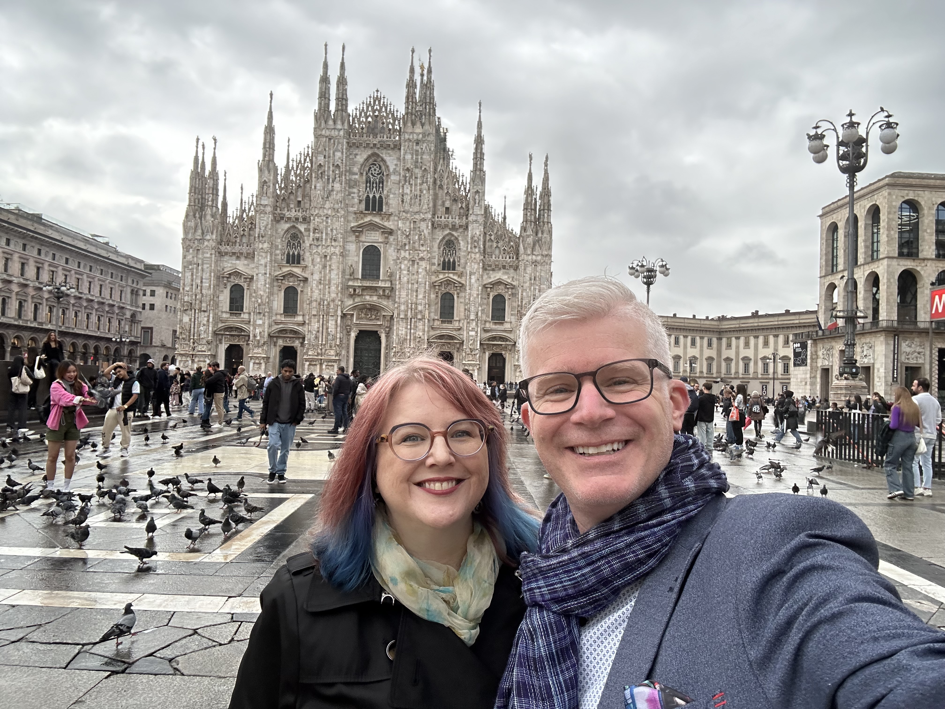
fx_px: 628
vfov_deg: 58.9
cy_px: 354
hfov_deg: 73.9
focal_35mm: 23
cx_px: 472
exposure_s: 1/121
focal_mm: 2.69
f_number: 1.9
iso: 50
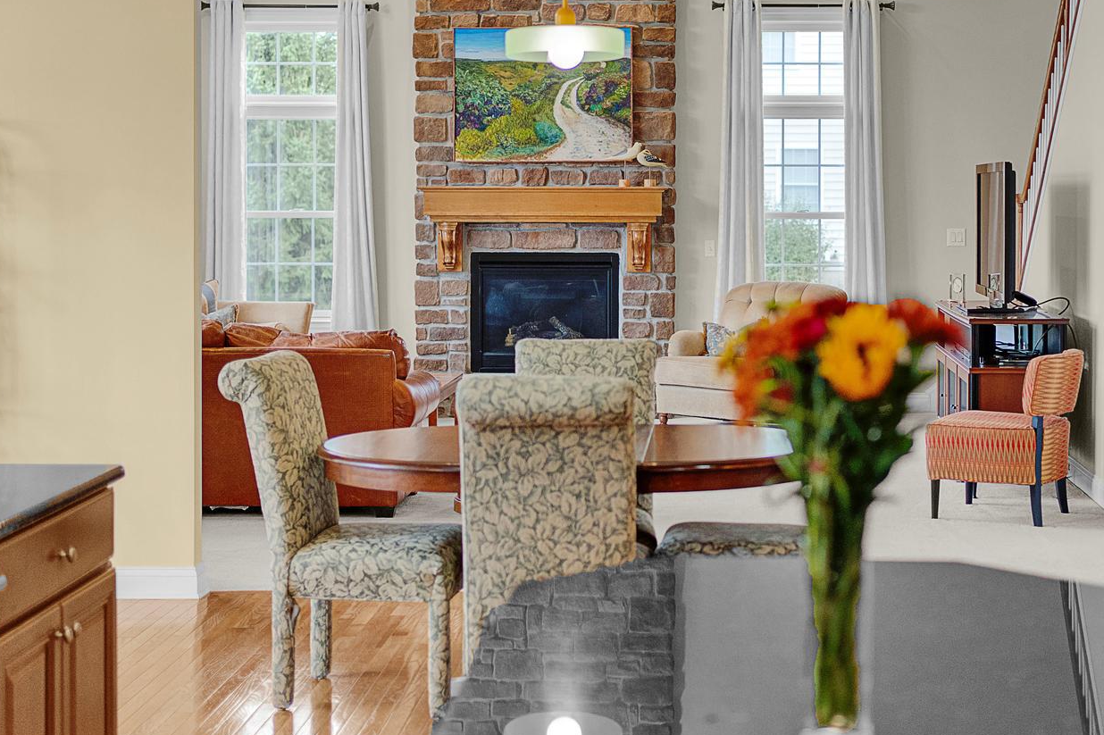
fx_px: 1778
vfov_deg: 23.3
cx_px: 818
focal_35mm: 58
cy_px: 271
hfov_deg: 33.8
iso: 400
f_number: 1.8
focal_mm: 35
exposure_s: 1/250
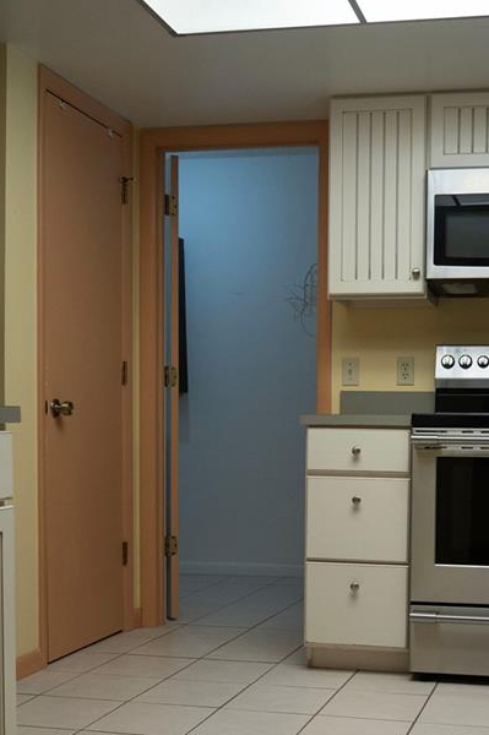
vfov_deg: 40.8
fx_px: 980
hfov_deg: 27.5
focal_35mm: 48
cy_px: 469
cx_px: 393
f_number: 5.6
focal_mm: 24
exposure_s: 1/200
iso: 2000
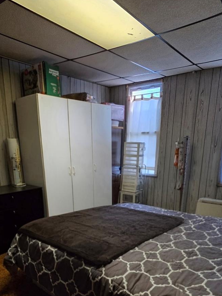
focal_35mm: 23
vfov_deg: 70.7
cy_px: 208
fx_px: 197
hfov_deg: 58.5
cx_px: 92
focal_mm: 2.2
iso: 1250
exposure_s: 1/60.2
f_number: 2.2
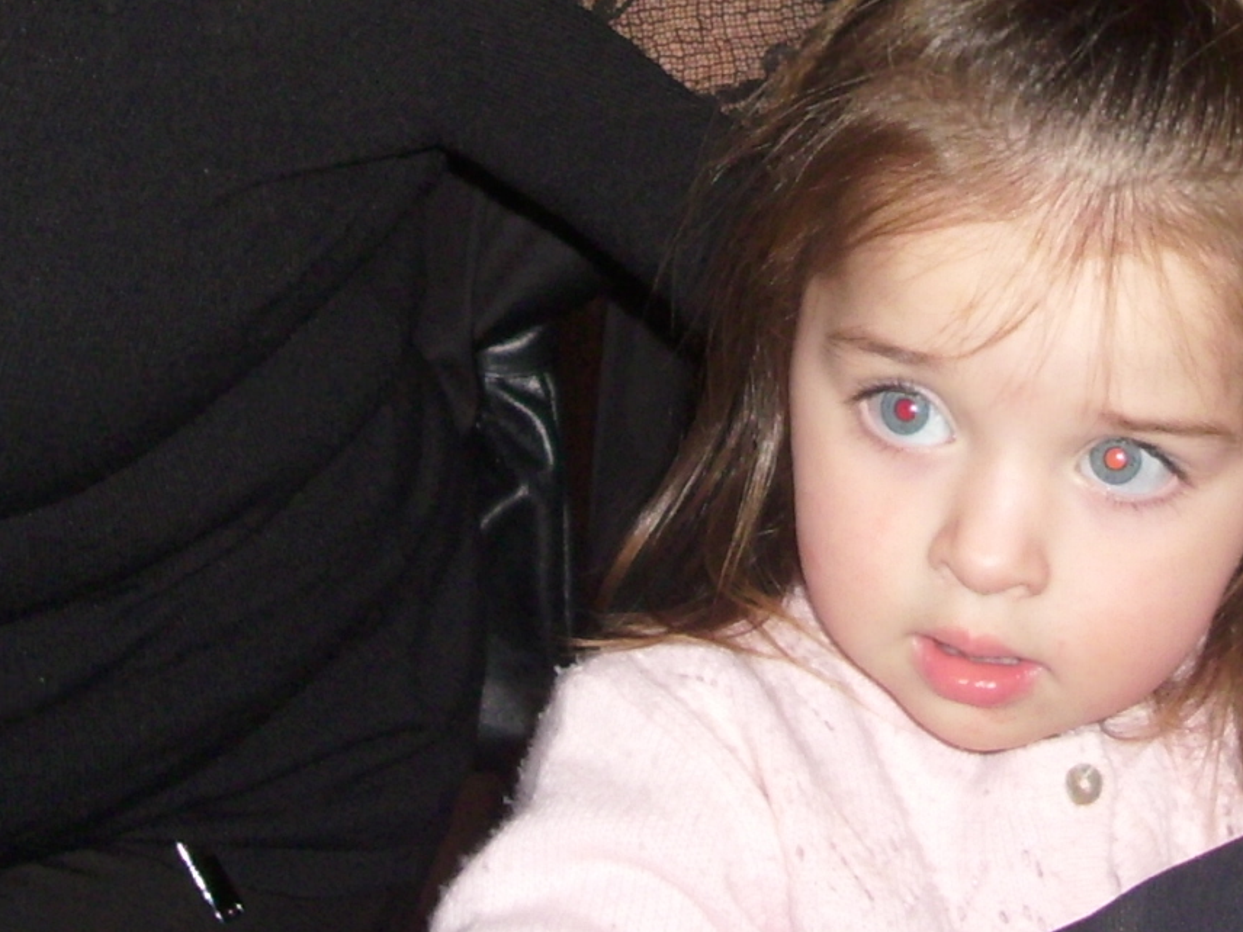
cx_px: 868
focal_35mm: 102
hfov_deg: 19.2
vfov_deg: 14.1
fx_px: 3663
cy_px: -145
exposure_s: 1/30
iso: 50
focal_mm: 6.2
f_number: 2.8
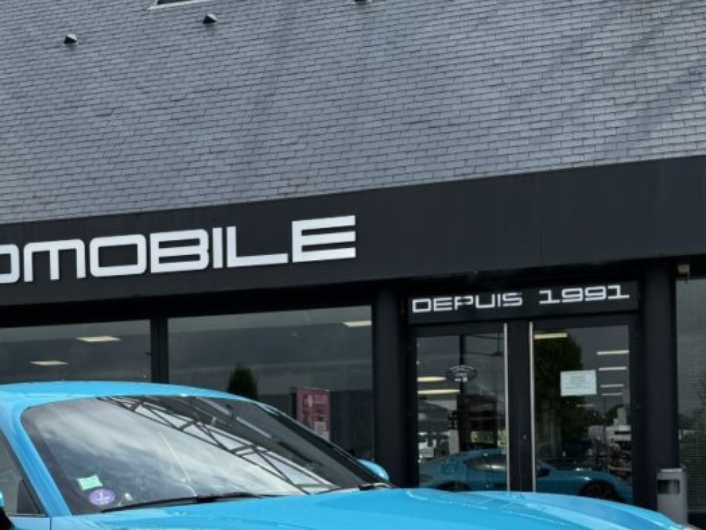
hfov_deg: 34.7
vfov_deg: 25.9
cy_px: 457
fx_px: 1122
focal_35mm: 55
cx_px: 252
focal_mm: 6.76
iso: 80
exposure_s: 1/2105
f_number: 1.78
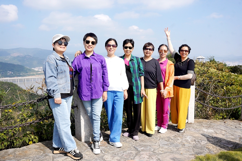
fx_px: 200
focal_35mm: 30
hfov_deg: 62.3
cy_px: 80
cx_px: 121
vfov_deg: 43.9
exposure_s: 1/4000
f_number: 6.3
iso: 800
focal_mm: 29.8
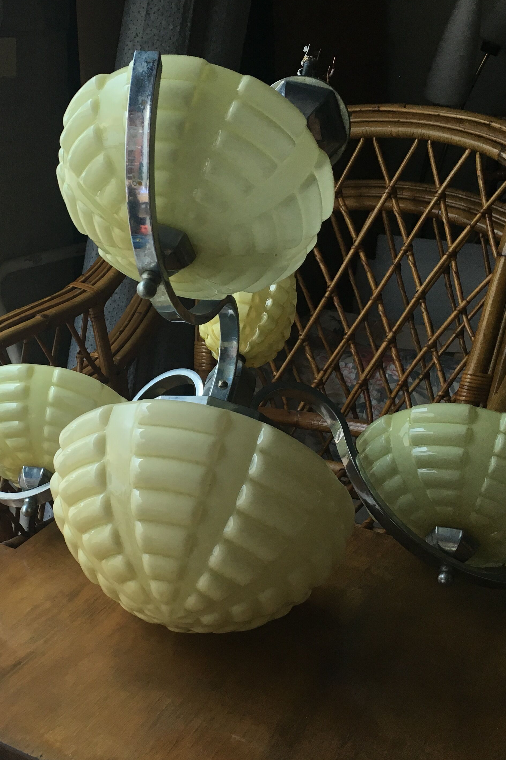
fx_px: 907
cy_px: 360
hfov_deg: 30.8
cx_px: 150
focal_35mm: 43
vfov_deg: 45.4
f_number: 2.2
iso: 40
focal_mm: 4.15
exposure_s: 1/33
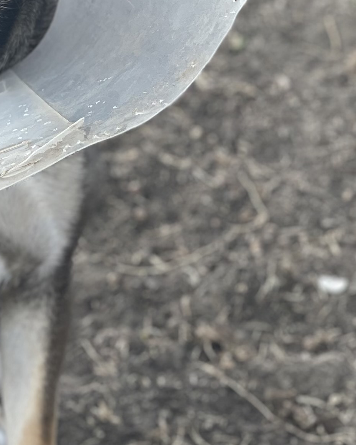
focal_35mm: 217
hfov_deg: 7.1
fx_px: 2858
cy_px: 118
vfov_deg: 8.9
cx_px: -43
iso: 20
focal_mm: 7.5
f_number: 2.2
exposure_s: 1/123
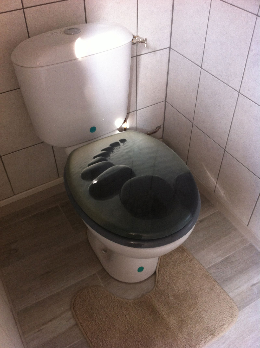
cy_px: 174
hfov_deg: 40.6
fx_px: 351
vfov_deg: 52.7
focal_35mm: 35
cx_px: 130
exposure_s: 1/15
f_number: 2.8
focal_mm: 3.85
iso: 100
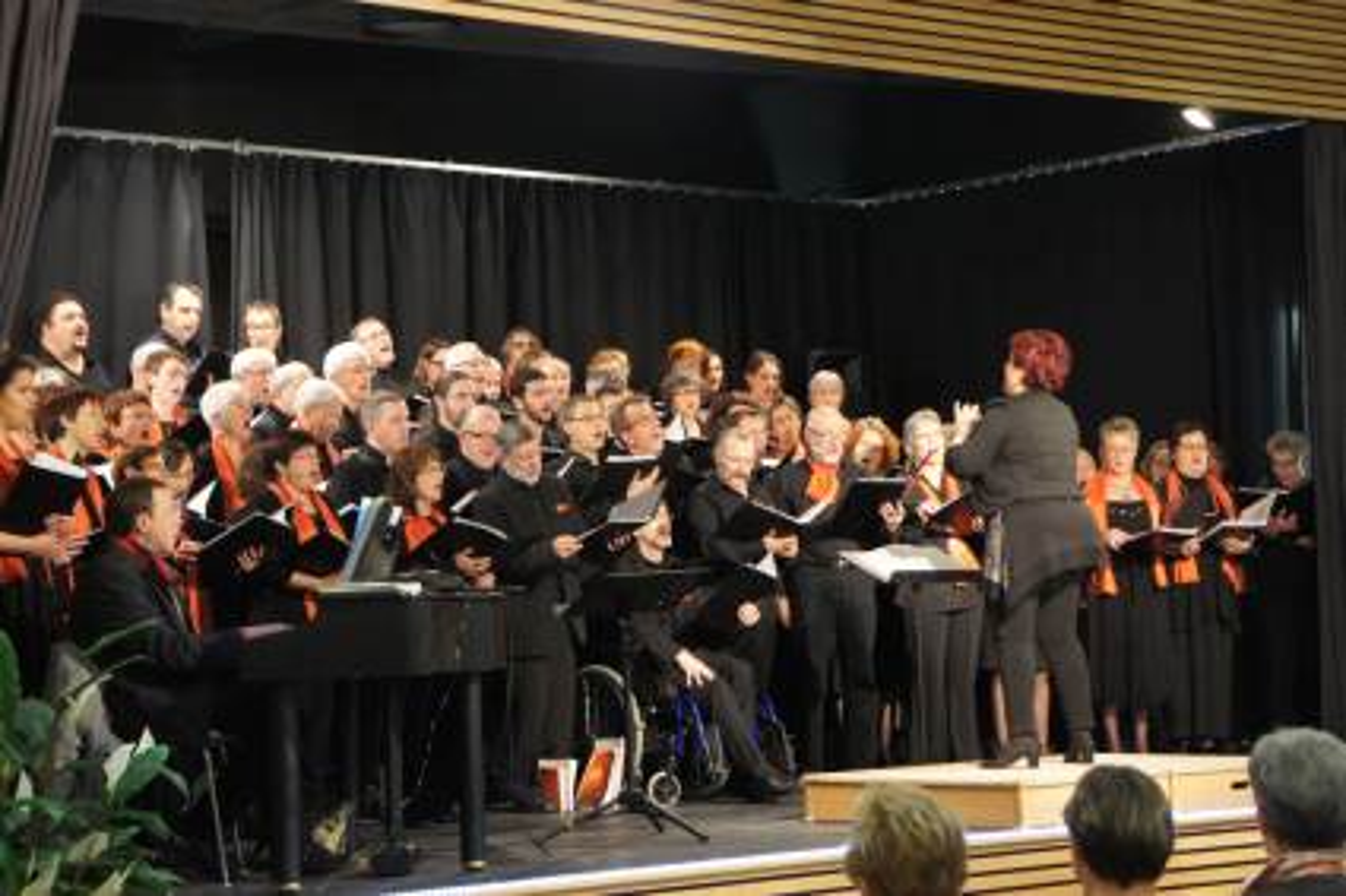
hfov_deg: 24.6
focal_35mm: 82
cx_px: 673
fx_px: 3083
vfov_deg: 16.5
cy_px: 448
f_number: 5.6
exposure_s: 1/30
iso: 1600
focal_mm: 55
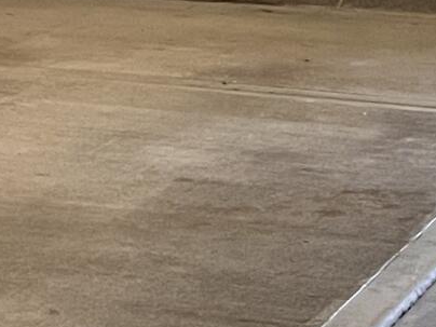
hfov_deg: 10.2
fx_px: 2431
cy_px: -333
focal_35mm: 193
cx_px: 249
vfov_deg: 7.4
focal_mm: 5.7
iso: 320
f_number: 1.5
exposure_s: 1/60
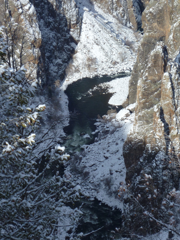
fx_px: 1733
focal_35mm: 250
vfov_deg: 7.9
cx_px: 90
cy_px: 120
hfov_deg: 5.9
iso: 80
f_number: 5.9
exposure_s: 1/250
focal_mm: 36
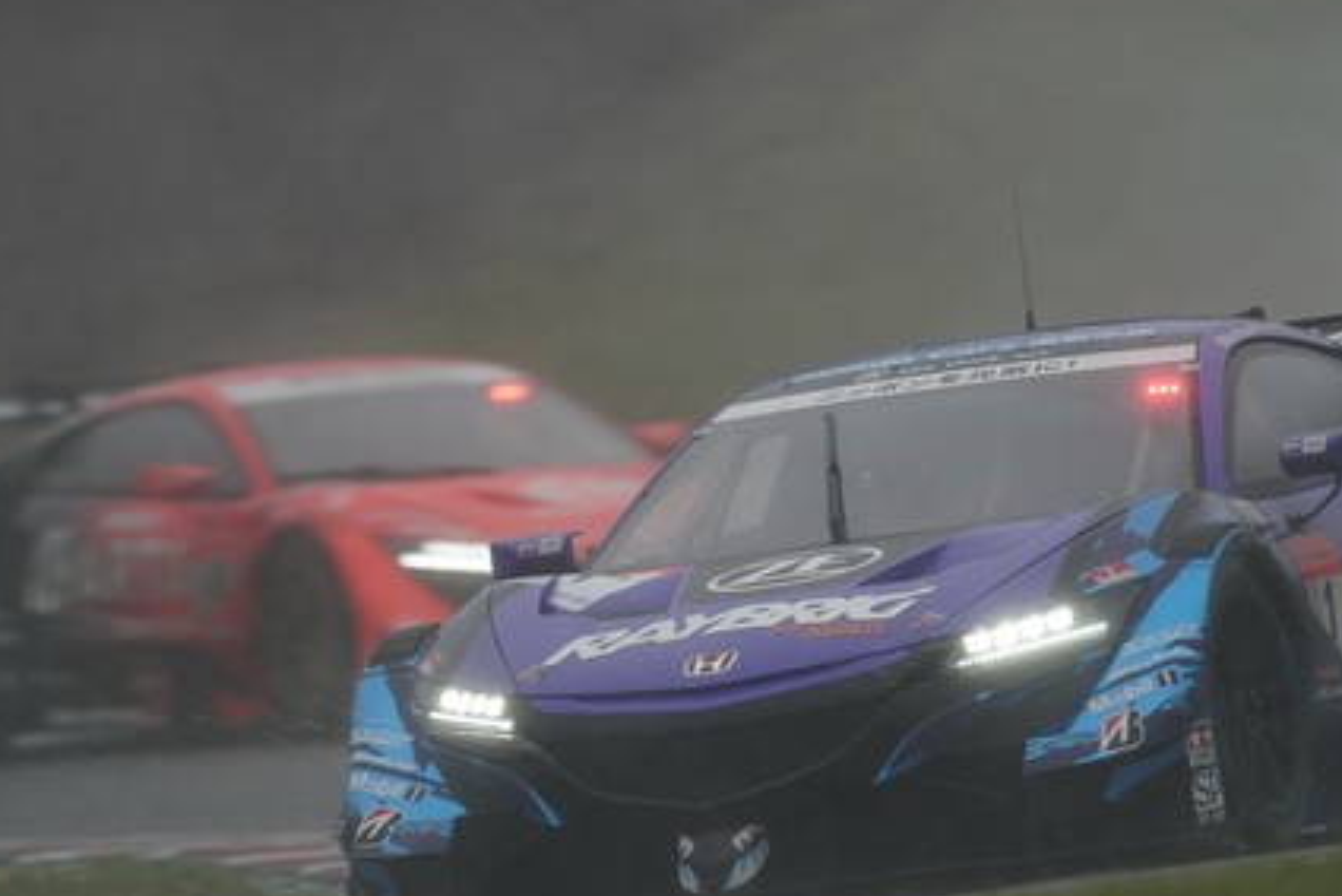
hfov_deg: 2.0
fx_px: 37997
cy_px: 310
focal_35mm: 1019
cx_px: 794
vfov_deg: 1.4
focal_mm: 600
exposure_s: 1/320
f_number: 6.3
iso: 800
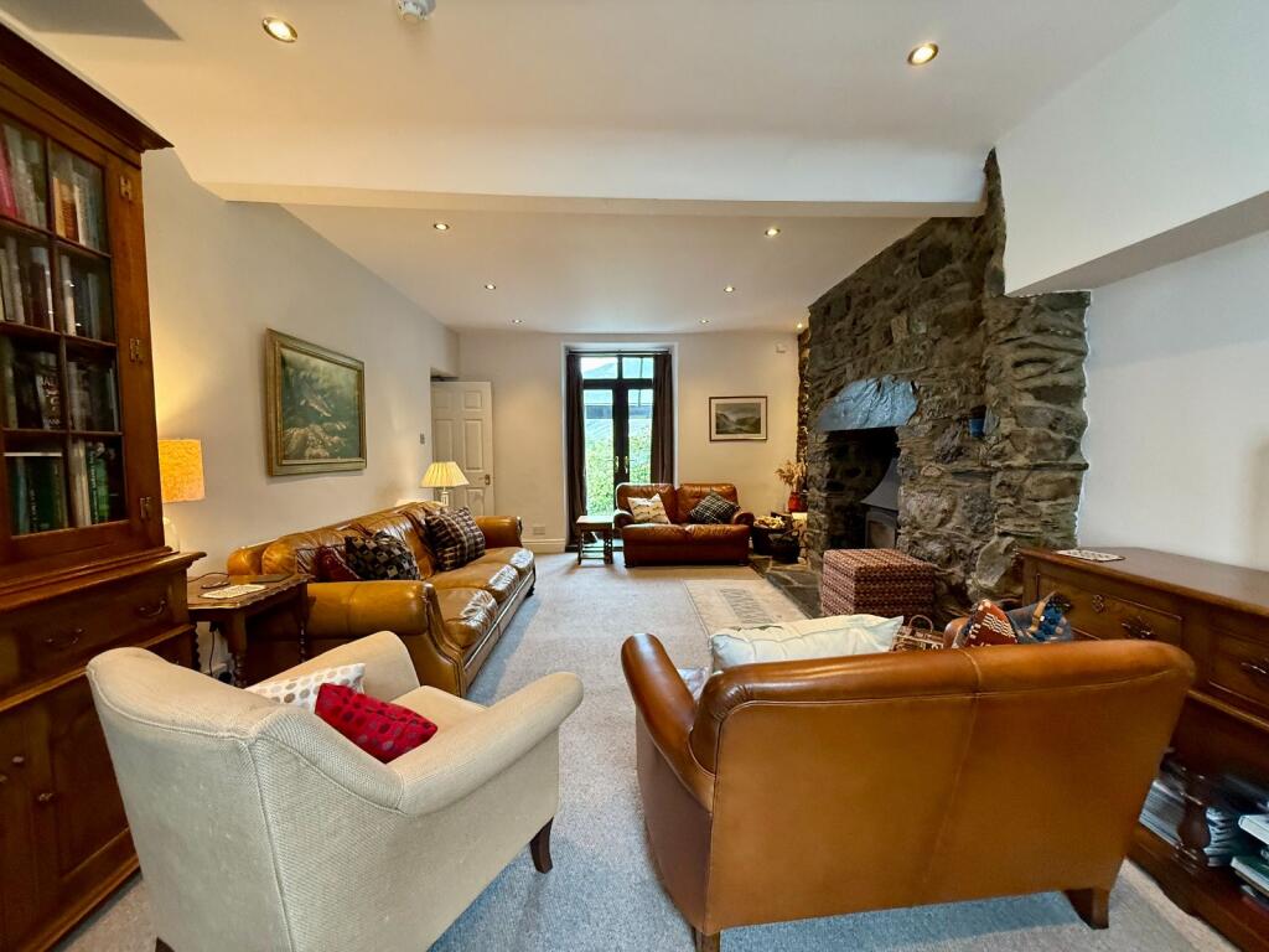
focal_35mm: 14
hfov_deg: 102.1
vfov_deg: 85.7
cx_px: 634
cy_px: 476
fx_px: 513
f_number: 2.2
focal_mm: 2.22
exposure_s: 1/90
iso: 320
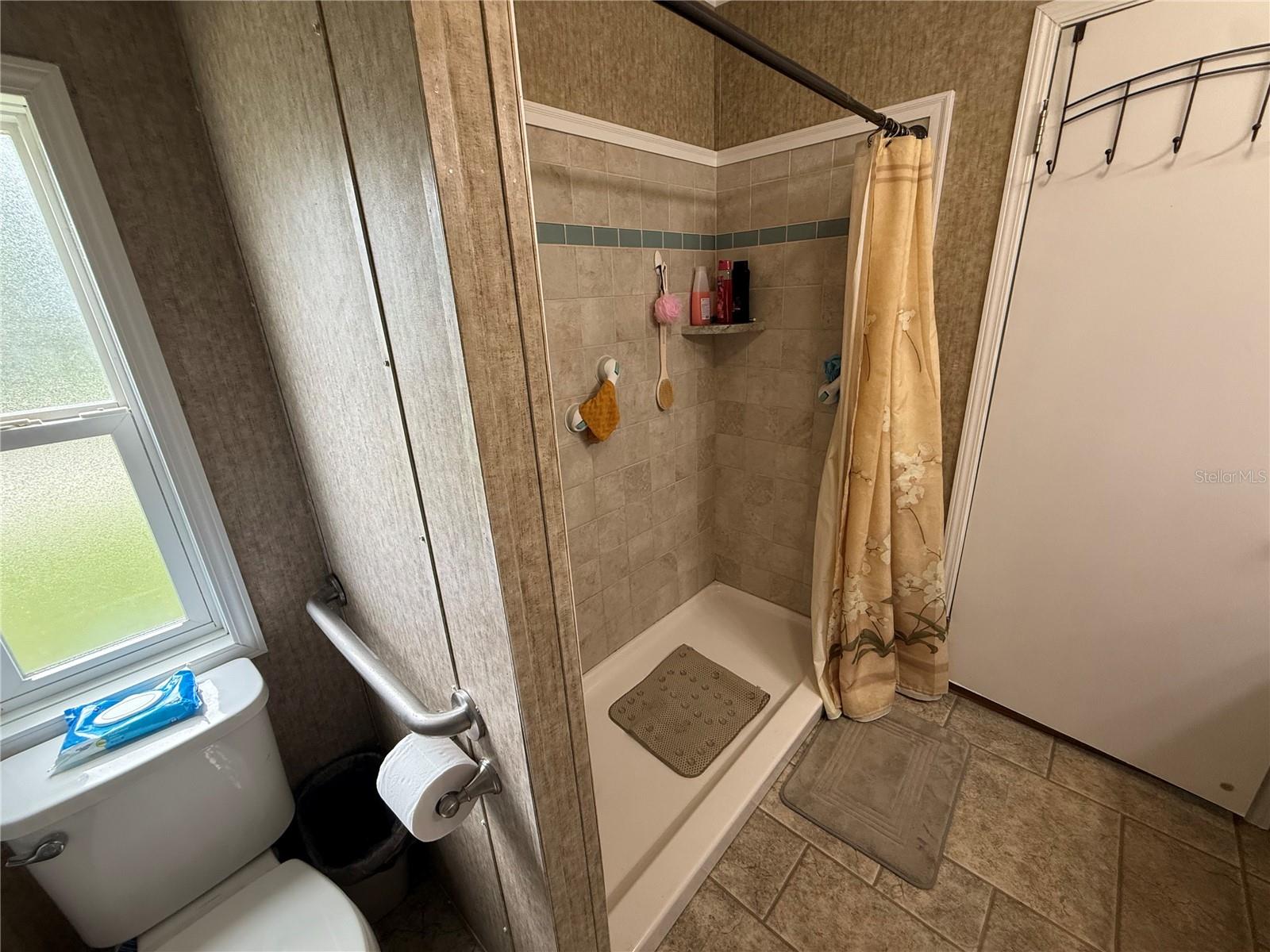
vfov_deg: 85.7
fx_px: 514
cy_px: 476
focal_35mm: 14
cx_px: 635
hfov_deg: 102.1
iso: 250
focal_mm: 2.22
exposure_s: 1/120
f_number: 2.2
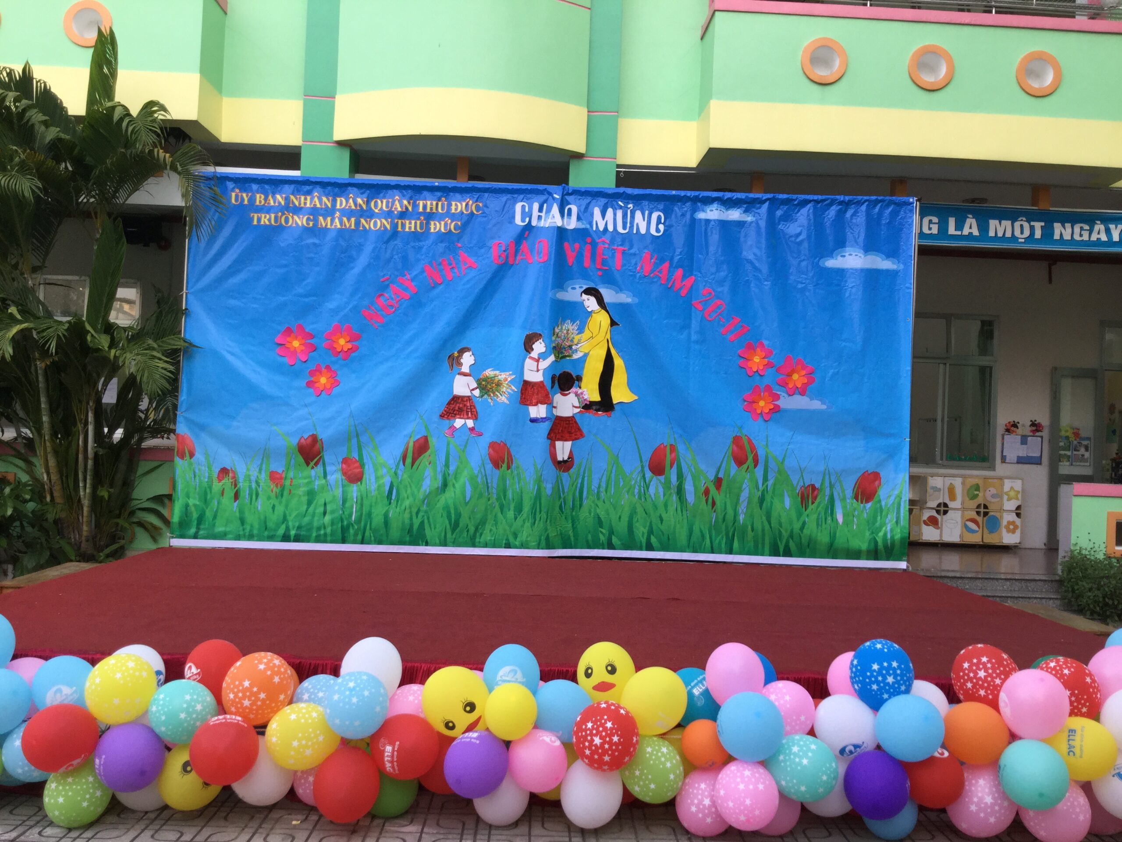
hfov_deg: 58.4
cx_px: 561
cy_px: 421
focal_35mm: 31
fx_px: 1005
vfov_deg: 45.4
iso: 32
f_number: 2.4
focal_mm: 3.3
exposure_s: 1/100
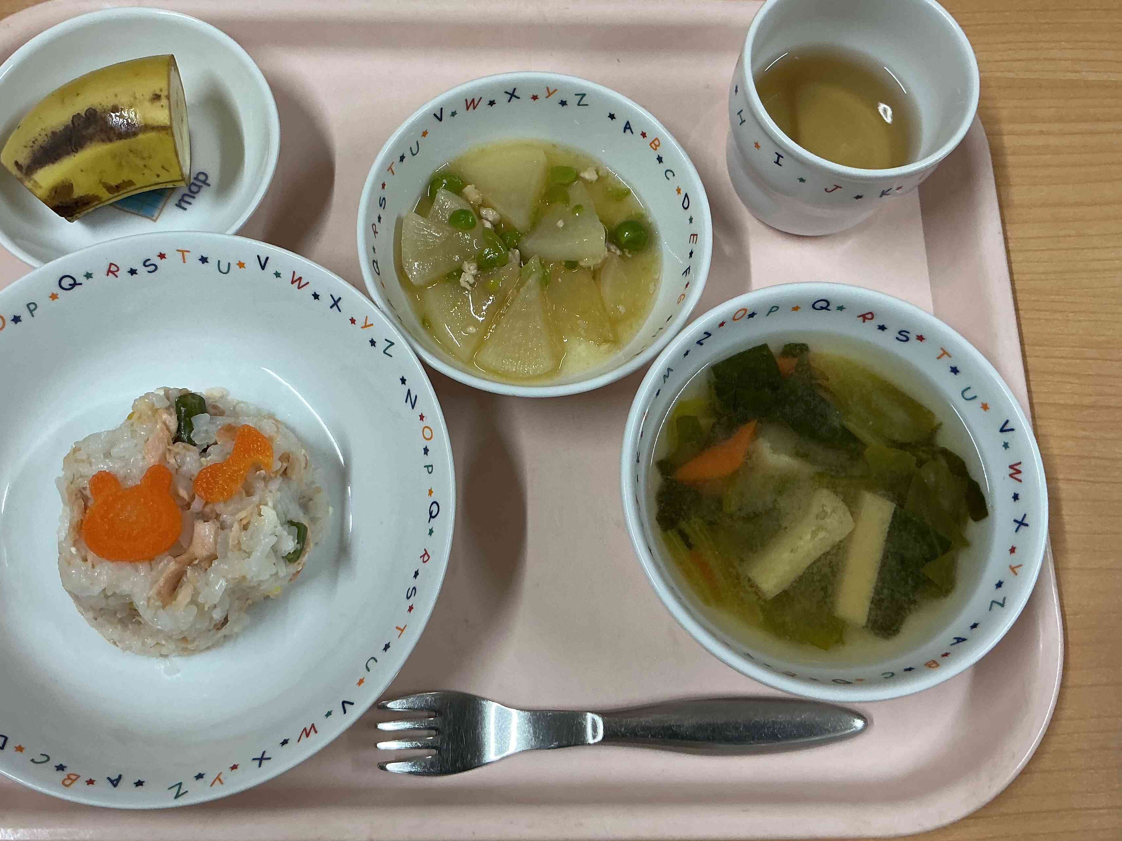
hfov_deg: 53.9
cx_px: 507
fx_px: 1102
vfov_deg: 41.8
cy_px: 404
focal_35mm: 34
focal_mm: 3
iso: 64
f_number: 1.8
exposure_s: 1/100
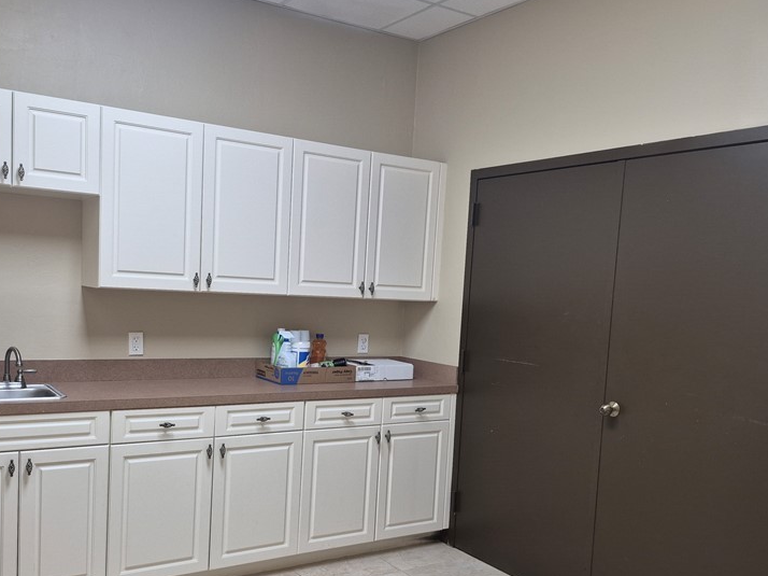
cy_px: 356
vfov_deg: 42.6
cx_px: 345
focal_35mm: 33
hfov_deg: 55.3
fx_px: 732
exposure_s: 1/120
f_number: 1.8
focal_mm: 5.4
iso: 200
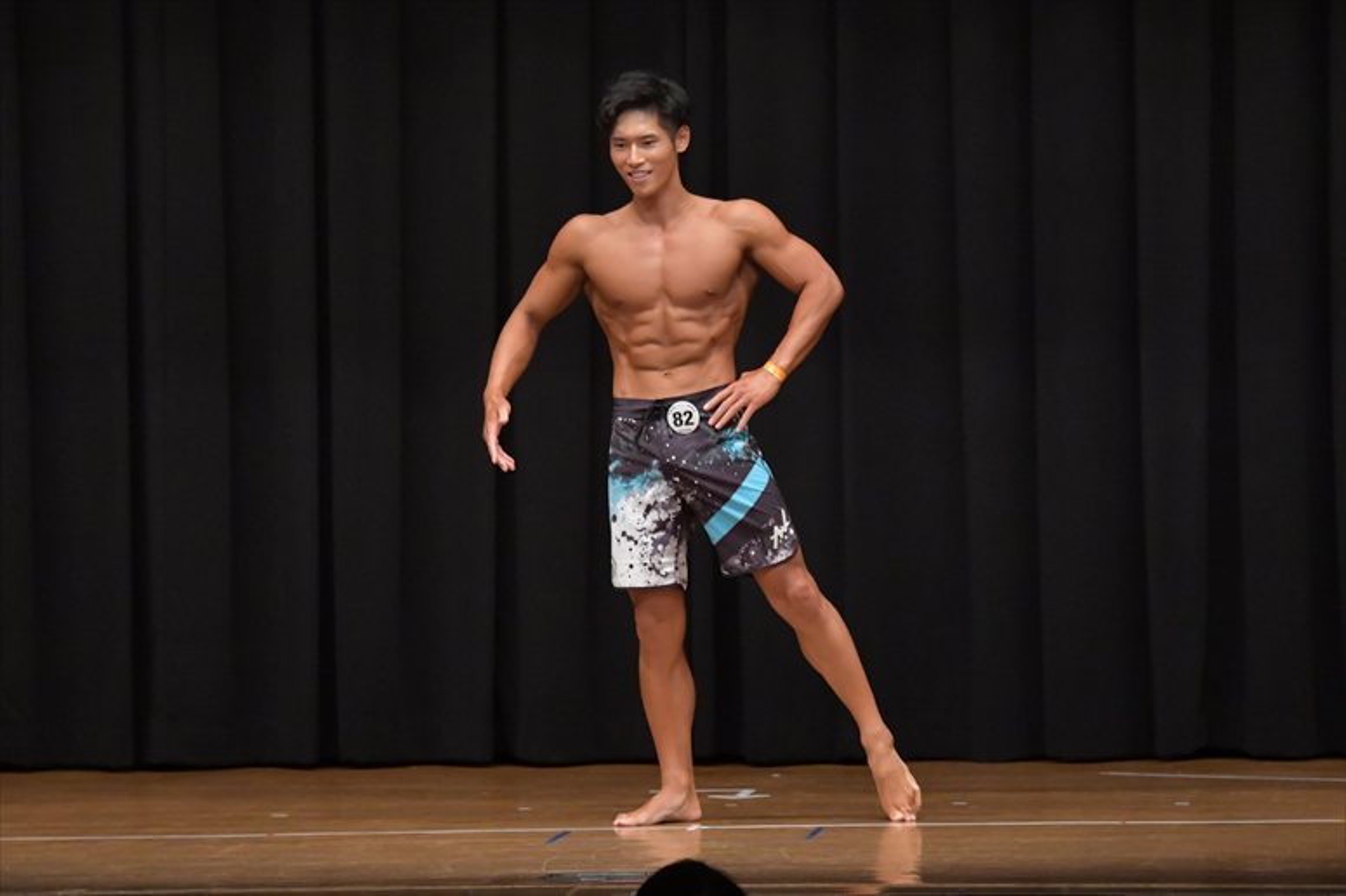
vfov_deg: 6.1
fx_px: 8409
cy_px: 448
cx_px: 673
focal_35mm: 225
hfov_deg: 9.2
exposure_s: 1/400
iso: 6400
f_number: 5.6
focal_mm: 150
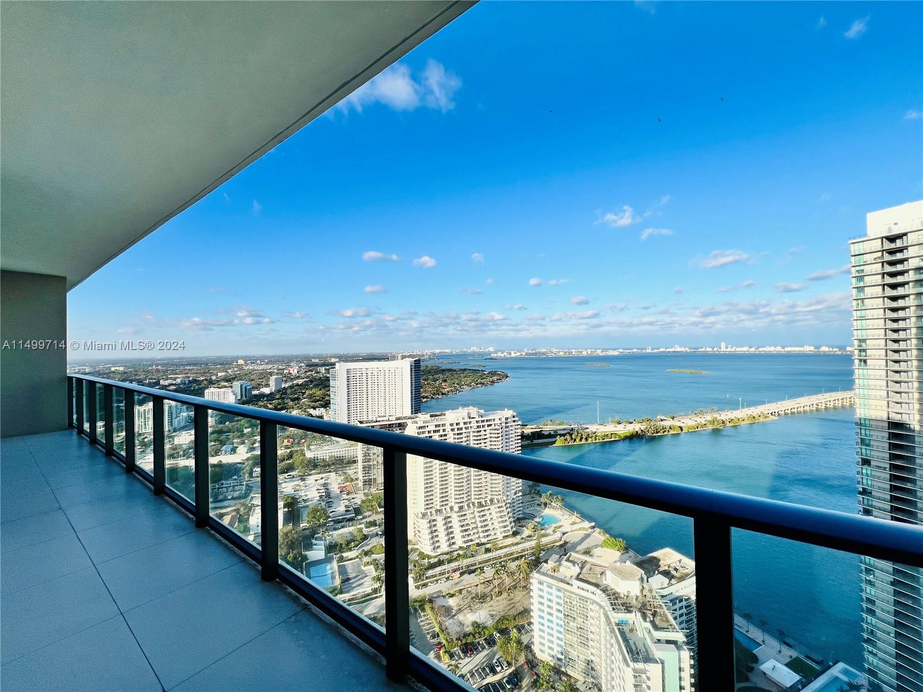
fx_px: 347
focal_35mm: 13
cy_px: 346
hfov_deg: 106.2
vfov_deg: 89.9
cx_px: 462
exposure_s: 1/1754
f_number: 1.8
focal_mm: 1.57
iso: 32
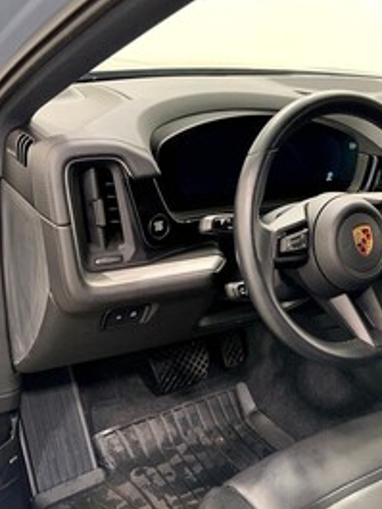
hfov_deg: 30.1
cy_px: 266
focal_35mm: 46
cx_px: 349
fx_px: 676
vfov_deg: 41.2
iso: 64
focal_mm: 3
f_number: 1.8
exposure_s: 1/79
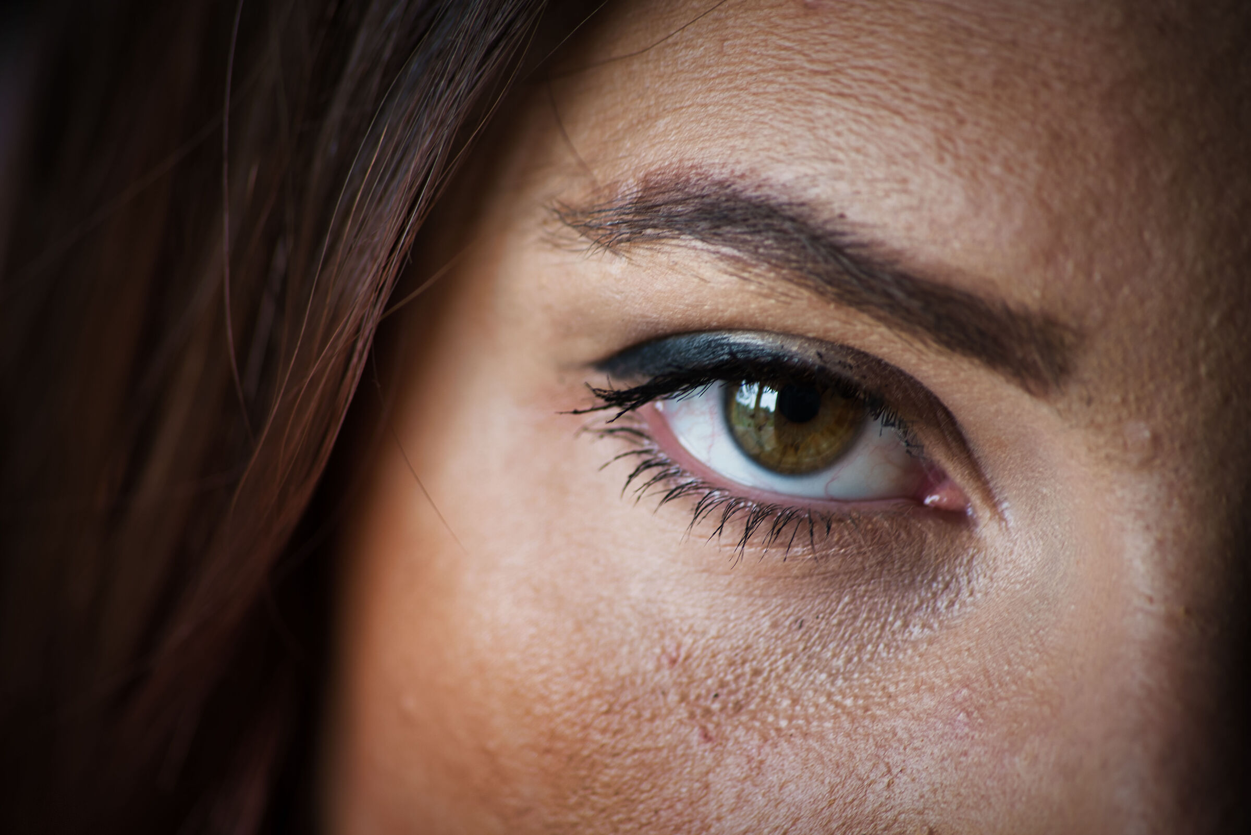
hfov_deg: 6.9
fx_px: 10428
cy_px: 418
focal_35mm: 300
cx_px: 626
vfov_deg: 4.6
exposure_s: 1/30
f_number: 5.6
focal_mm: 300
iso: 125
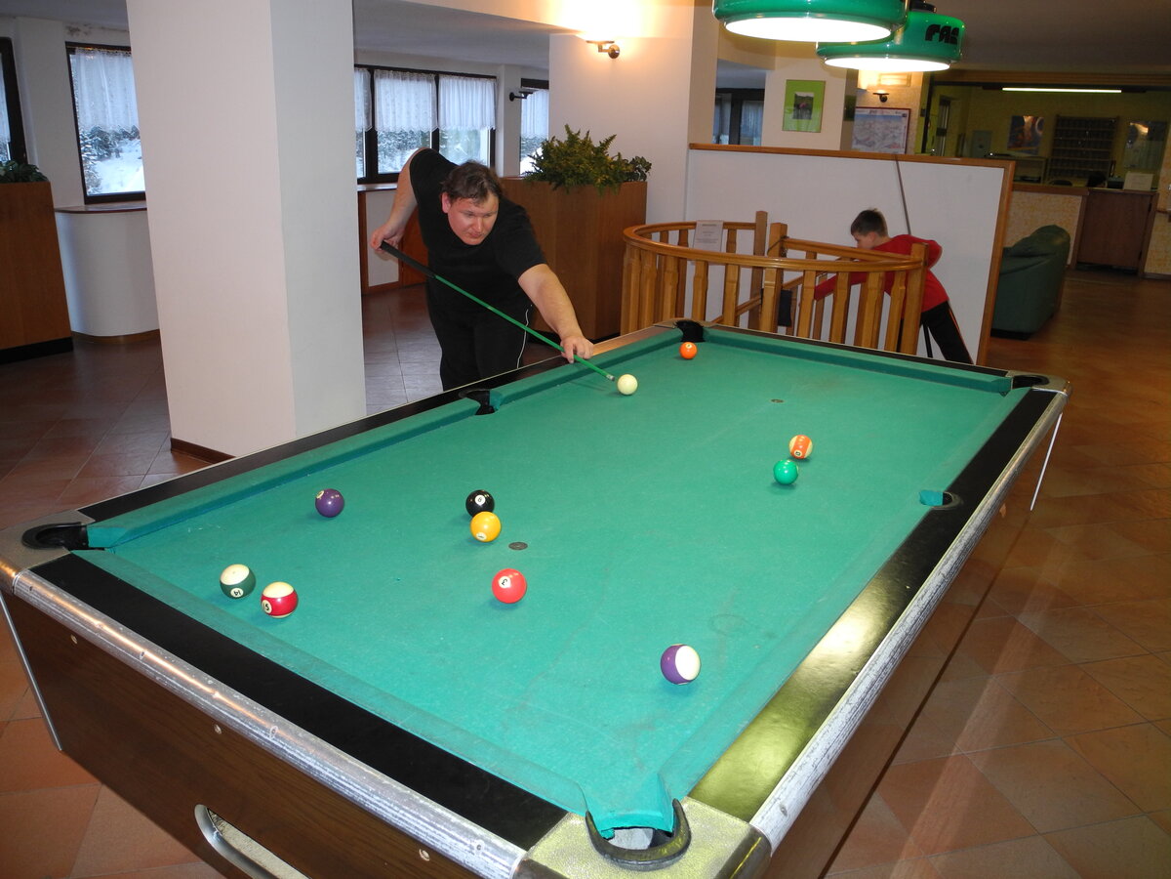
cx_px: 586
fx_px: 947
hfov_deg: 63.4
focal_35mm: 28
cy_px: 440
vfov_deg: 49.7
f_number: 2.8
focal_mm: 6
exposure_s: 1/30
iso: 200
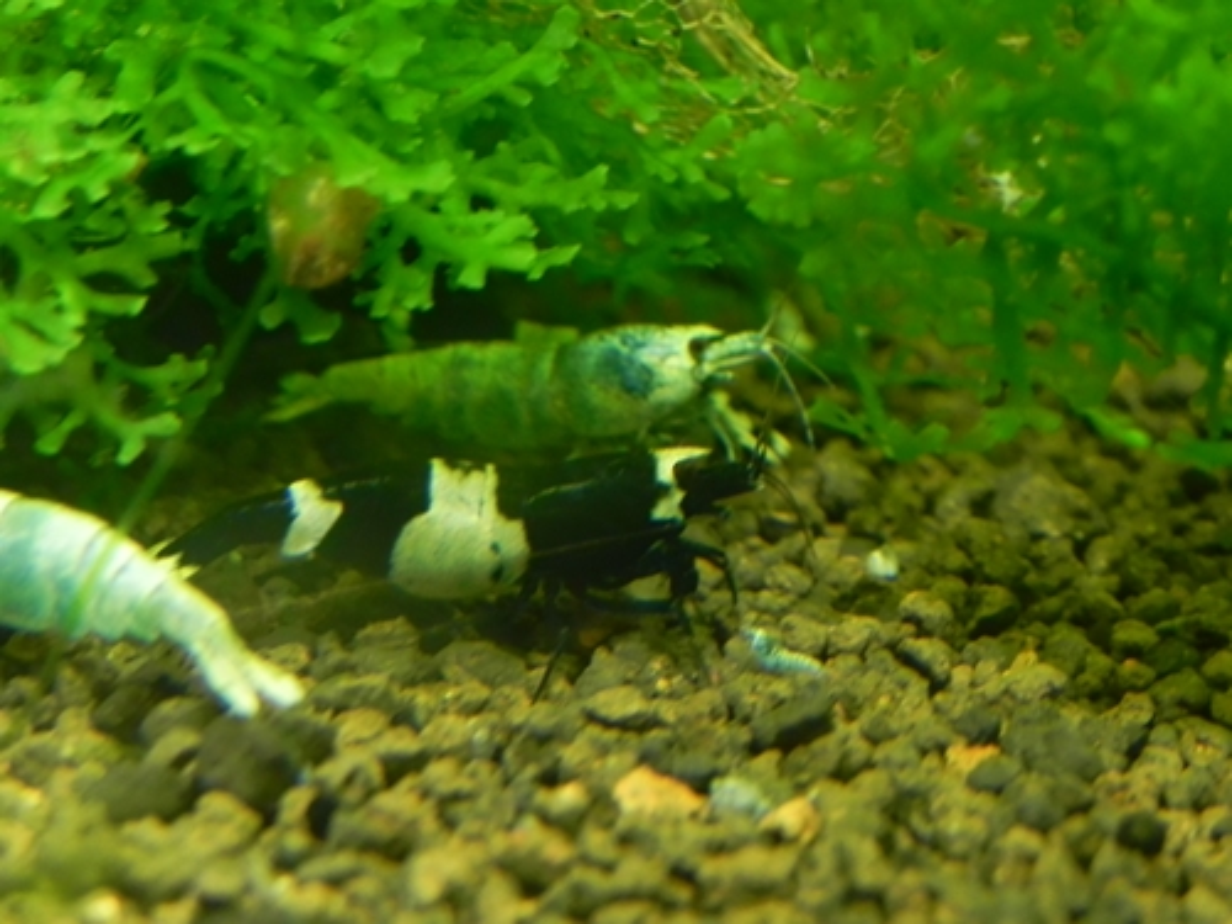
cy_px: 462
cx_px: 616
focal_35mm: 105
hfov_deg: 18.7
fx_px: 3737
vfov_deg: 14.1
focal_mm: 18.8
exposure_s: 1/5
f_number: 4.5
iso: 200
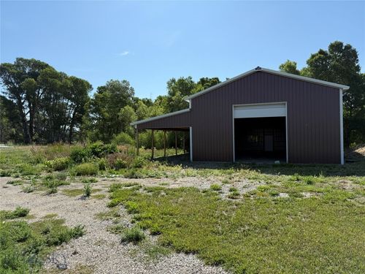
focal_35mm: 24
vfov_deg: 56.8
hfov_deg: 71.6
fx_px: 253
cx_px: 182
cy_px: 137
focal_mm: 6.76
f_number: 1.78
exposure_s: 1/5319
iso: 80
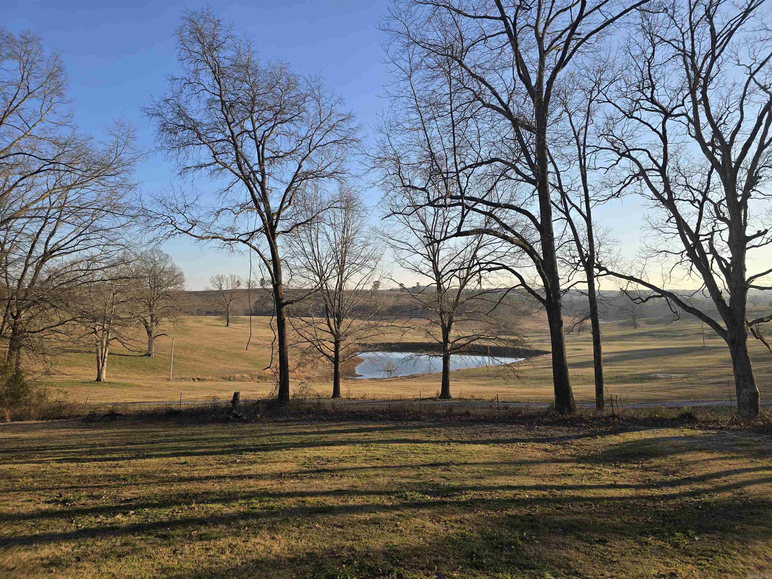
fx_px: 513
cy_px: 290
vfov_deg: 58.9
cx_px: 386
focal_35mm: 23
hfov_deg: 73.9
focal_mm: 6.3
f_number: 1.7
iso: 12
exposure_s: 1/355
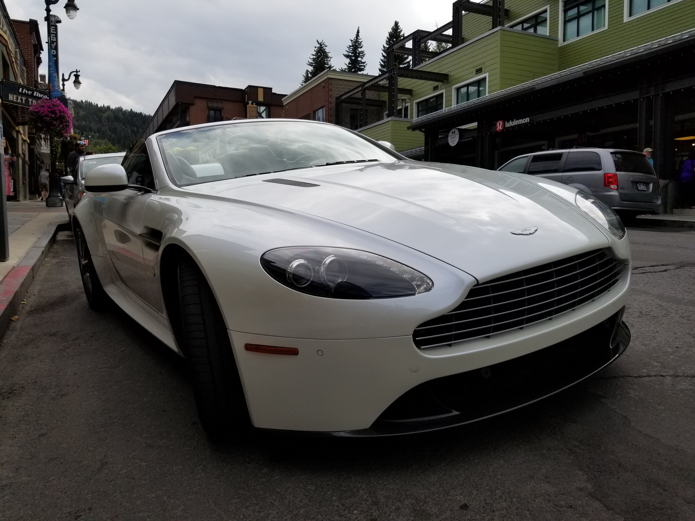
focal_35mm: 26
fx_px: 522
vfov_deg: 53.1
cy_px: 260
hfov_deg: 67.3
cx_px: 348
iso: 50
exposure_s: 1/3720
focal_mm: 4.25
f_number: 1.7
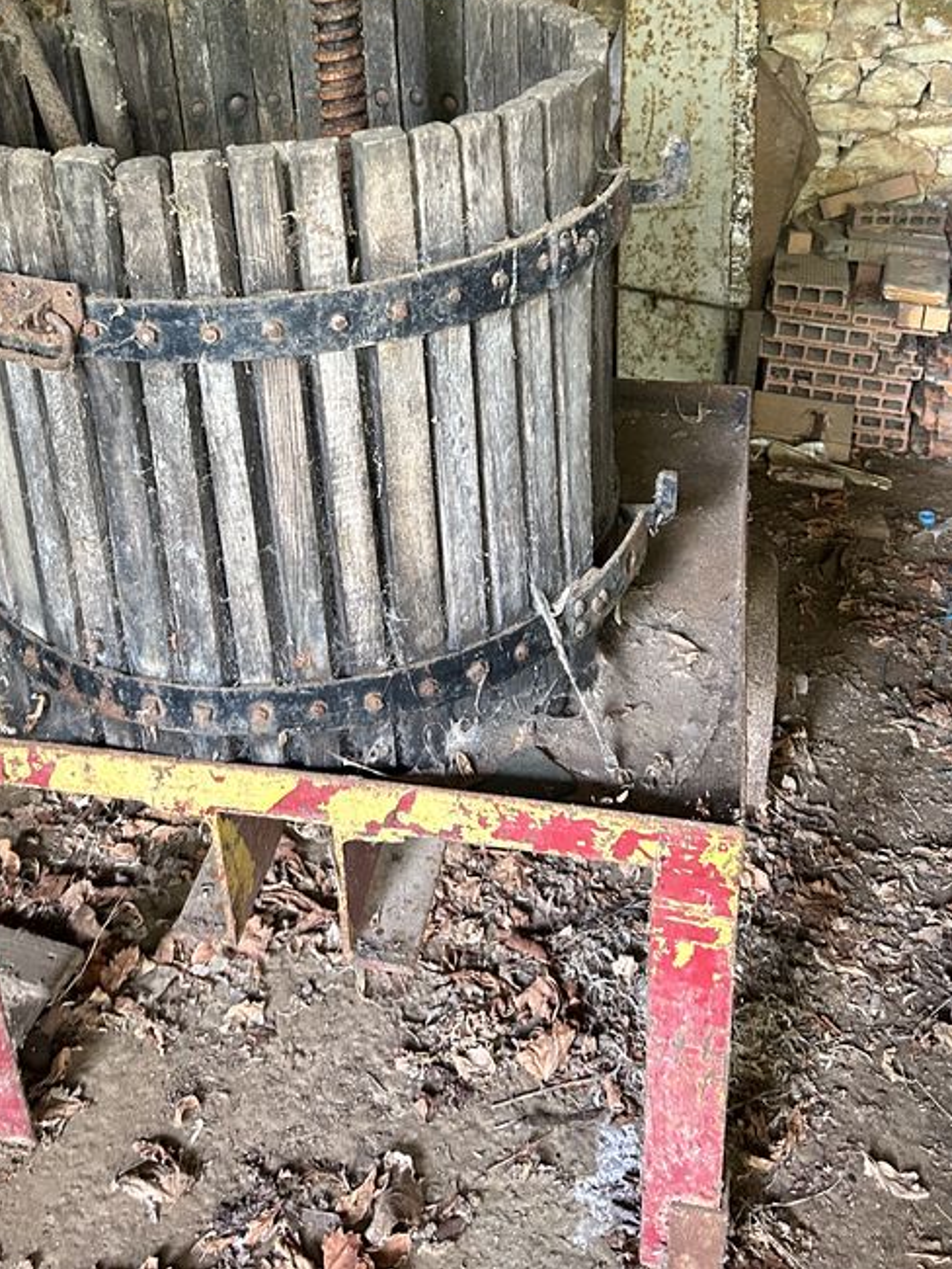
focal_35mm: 40
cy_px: 295
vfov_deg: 45.0
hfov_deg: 35.7
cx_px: 337
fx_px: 1466
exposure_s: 1/60
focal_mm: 5.7
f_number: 1.5
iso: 500
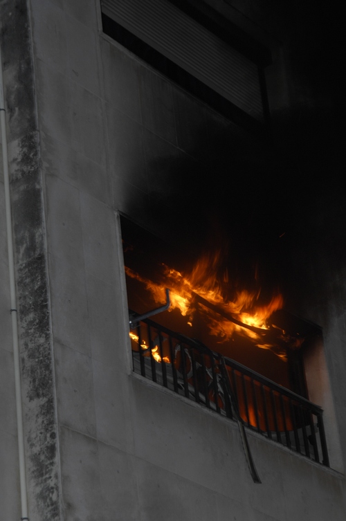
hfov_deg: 10.7
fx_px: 1843
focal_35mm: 128
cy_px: 260
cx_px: 173
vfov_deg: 16.1
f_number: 5.3
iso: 320
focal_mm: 85
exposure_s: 1/60
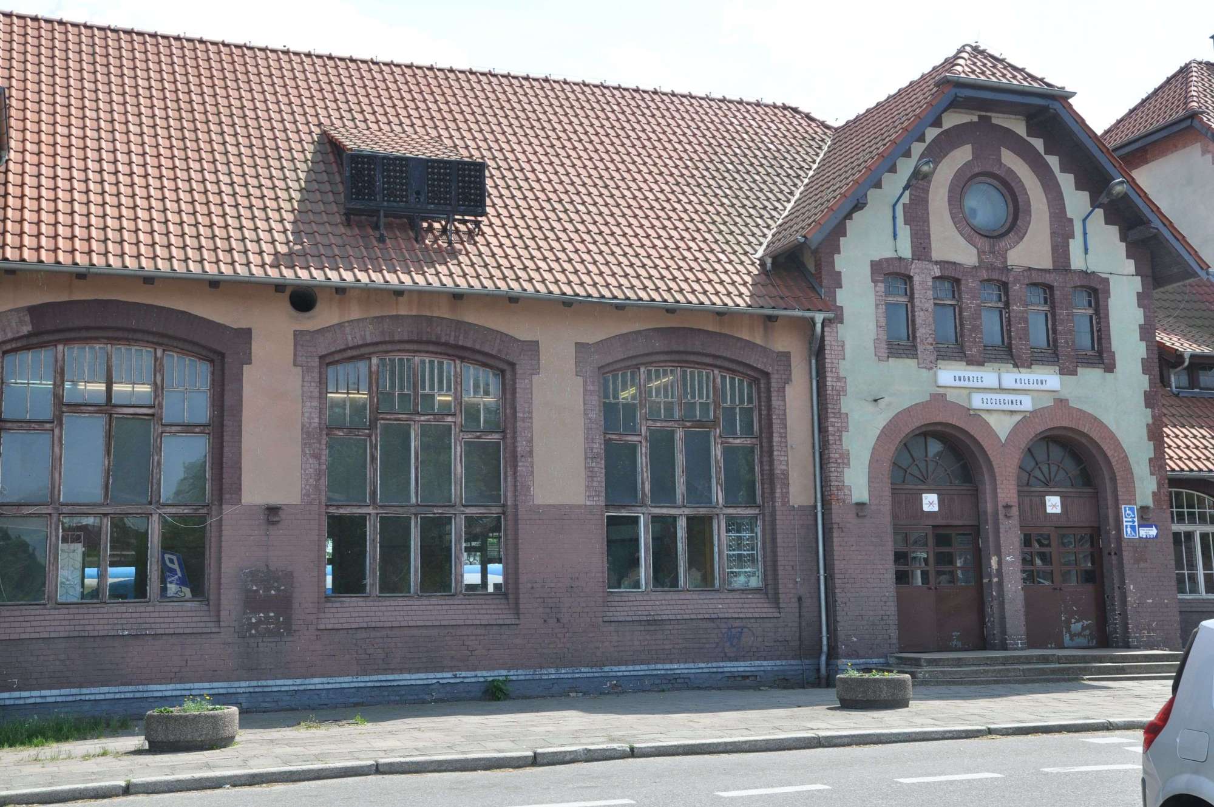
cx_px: 607
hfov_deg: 43.6
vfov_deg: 29.8
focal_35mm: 45
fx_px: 1516
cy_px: 404
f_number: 8
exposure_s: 1/250
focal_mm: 30
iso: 200
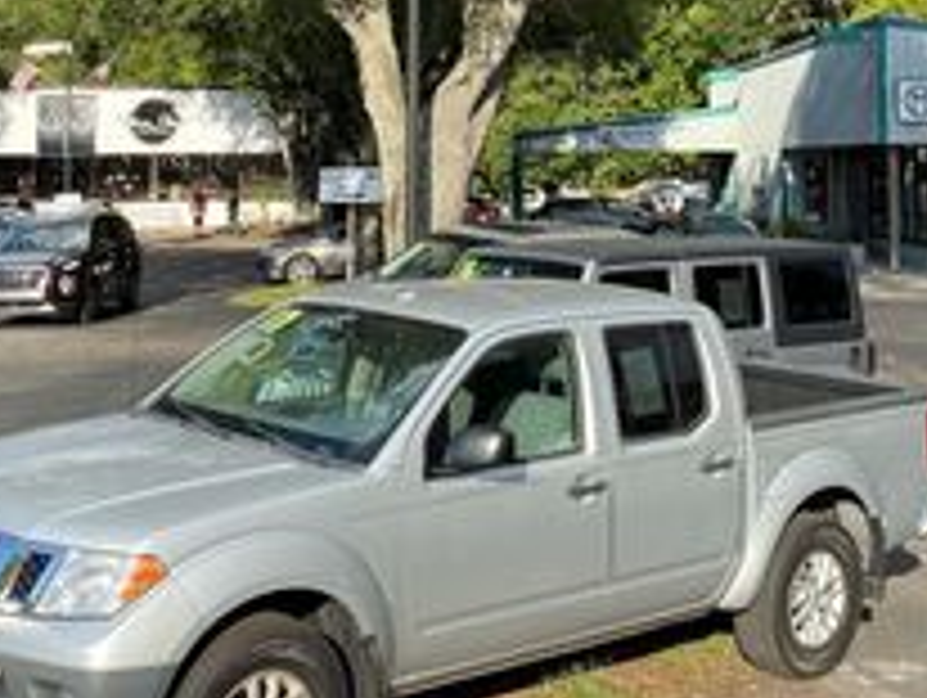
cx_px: 585
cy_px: 2
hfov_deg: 30.5
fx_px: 1689
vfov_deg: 22.4
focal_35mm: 63
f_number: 1.8
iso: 32
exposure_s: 1/1206
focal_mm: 4.25
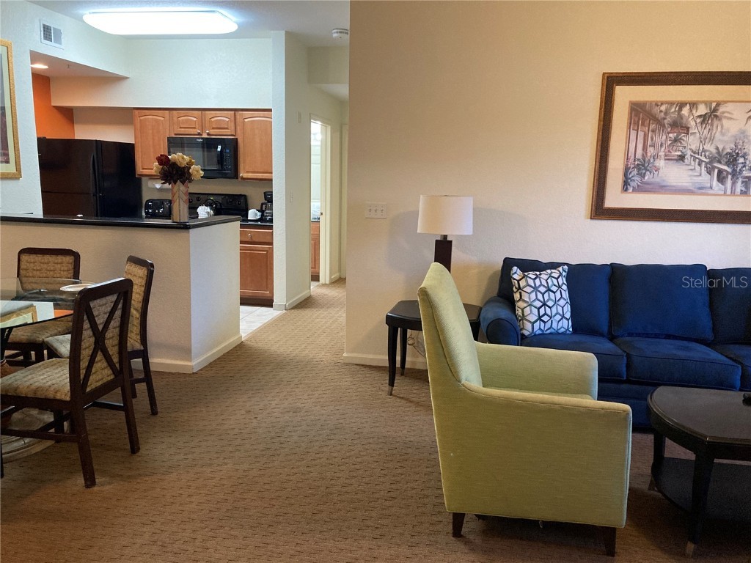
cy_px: 282
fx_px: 607
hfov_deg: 63.4
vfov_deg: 49.7
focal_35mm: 28
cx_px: 376
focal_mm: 3.99
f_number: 1.8
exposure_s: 1/40
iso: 400
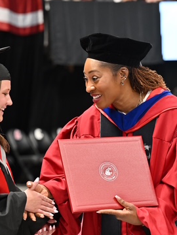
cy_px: 111
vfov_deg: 11.6
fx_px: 1166
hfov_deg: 8.7
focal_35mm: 171
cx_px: 86
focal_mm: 100
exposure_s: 1/160
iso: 1000
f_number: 4
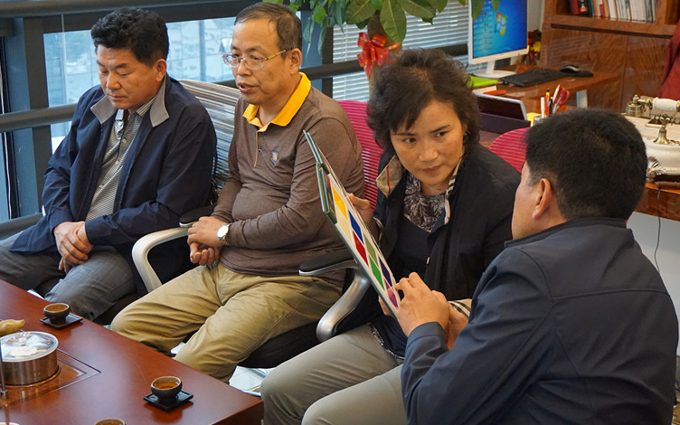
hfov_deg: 38.9
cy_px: 227
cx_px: 345
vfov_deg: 24.9
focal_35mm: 52
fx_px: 964
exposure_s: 1/160
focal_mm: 32
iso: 3200
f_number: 5
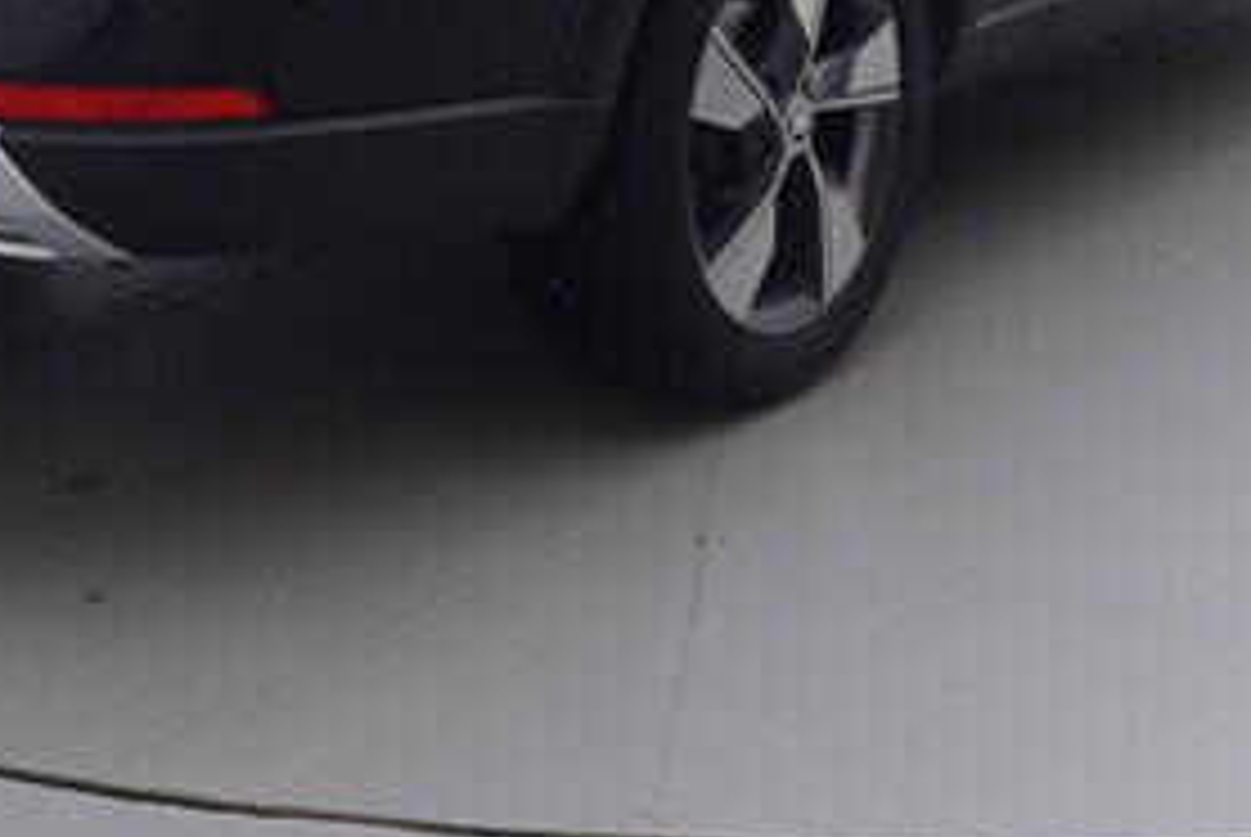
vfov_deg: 15.6
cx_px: 580
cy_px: -306
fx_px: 2882
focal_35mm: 83
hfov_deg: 24.5
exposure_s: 1/80
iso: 200
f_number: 5
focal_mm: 15
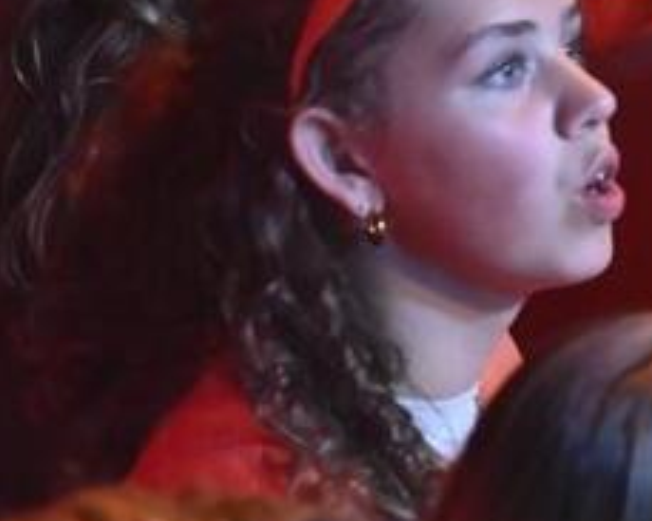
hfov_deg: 6.6
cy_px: 773
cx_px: 1287
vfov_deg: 5.4
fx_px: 5478
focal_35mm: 284
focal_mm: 70
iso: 8000
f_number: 4.5
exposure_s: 1/320
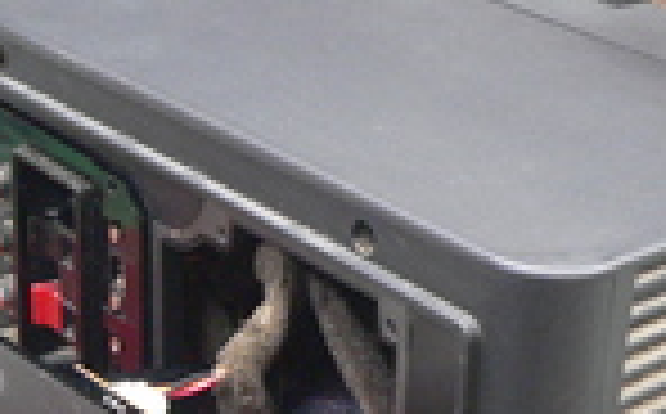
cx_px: 252
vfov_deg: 13.1
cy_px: 425
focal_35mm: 98
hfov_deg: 21.2
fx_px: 1776
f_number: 2.8
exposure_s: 1/5
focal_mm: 6
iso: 200
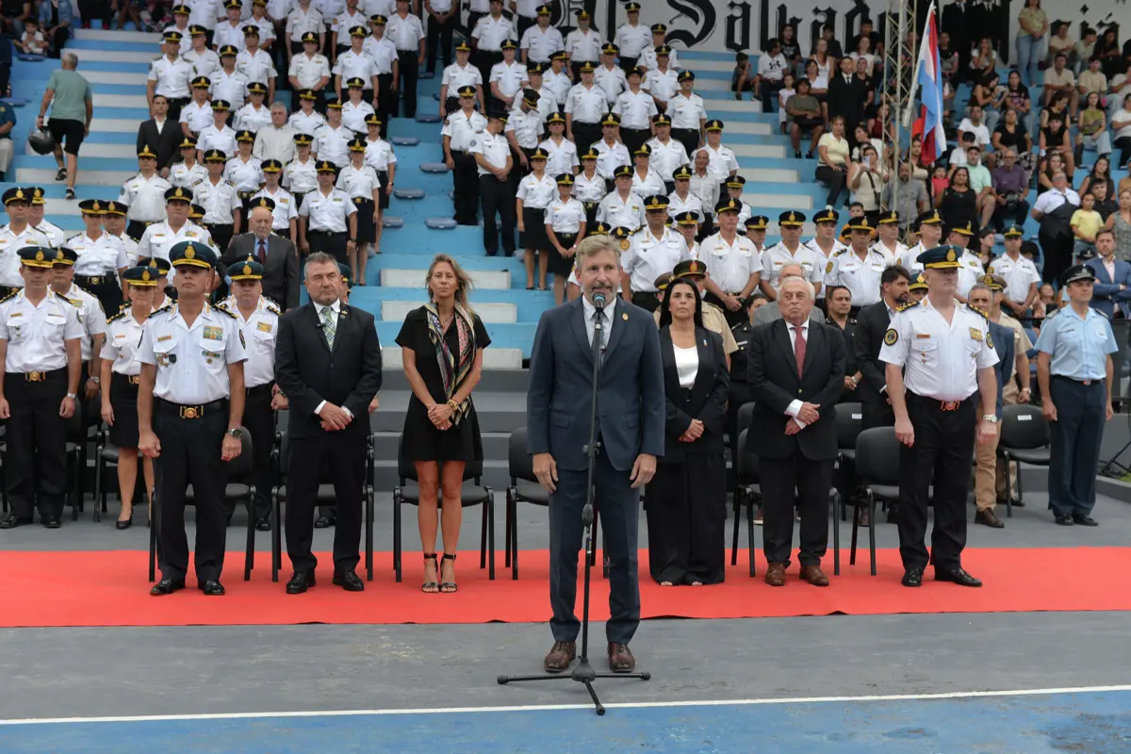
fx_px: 1414
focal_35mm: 45
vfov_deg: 29.9
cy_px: 377
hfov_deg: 43.6
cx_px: 566
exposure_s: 1/100
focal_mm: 45
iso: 500
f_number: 5
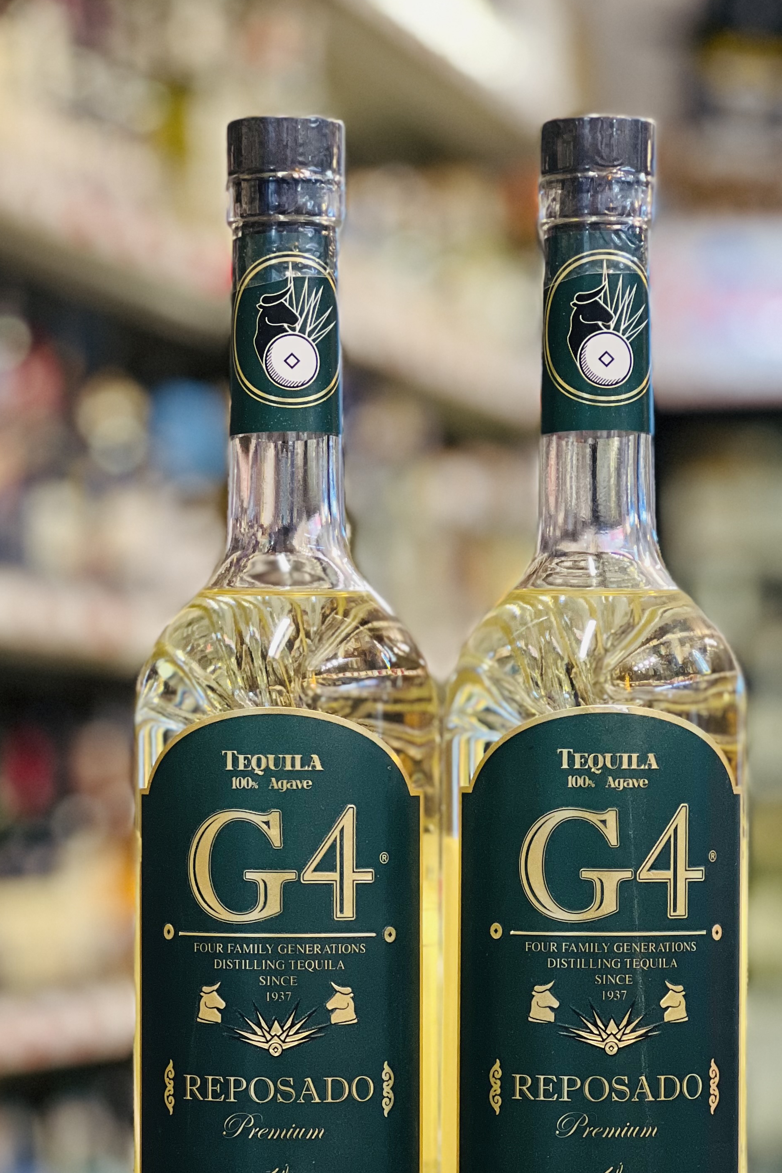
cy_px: 810
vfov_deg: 17.7
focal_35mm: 115
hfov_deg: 11.9
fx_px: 3747
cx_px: 442
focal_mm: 9
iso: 250
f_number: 2.8
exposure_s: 1/40
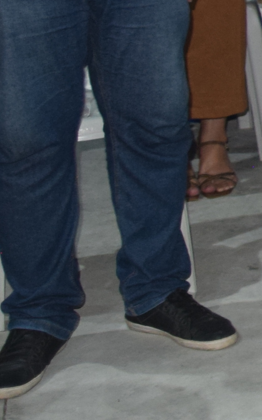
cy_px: -136
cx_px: 986
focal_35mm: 148
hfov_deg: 7.1
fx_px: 1692
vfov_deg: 13.6
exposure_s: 1/60
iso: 800
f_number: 4
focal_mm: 18
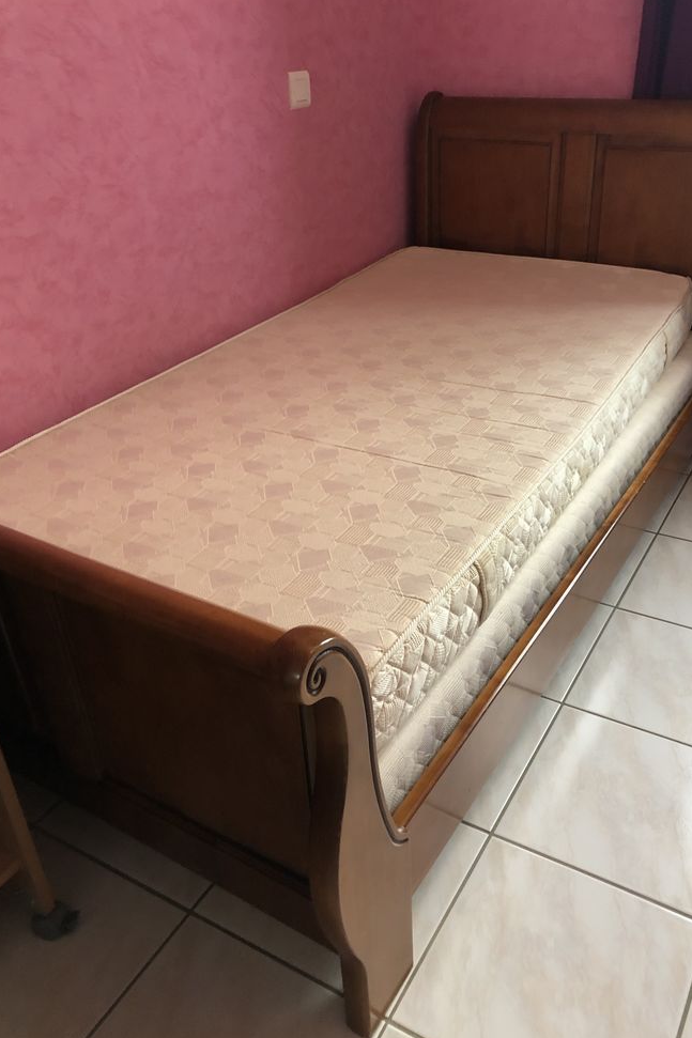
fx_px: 865
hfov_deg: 43.5
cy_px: 523
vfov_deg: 61.9
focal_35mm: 30
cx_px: 376
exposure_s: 1/17
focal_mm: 3.99
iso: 80
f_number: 1.8
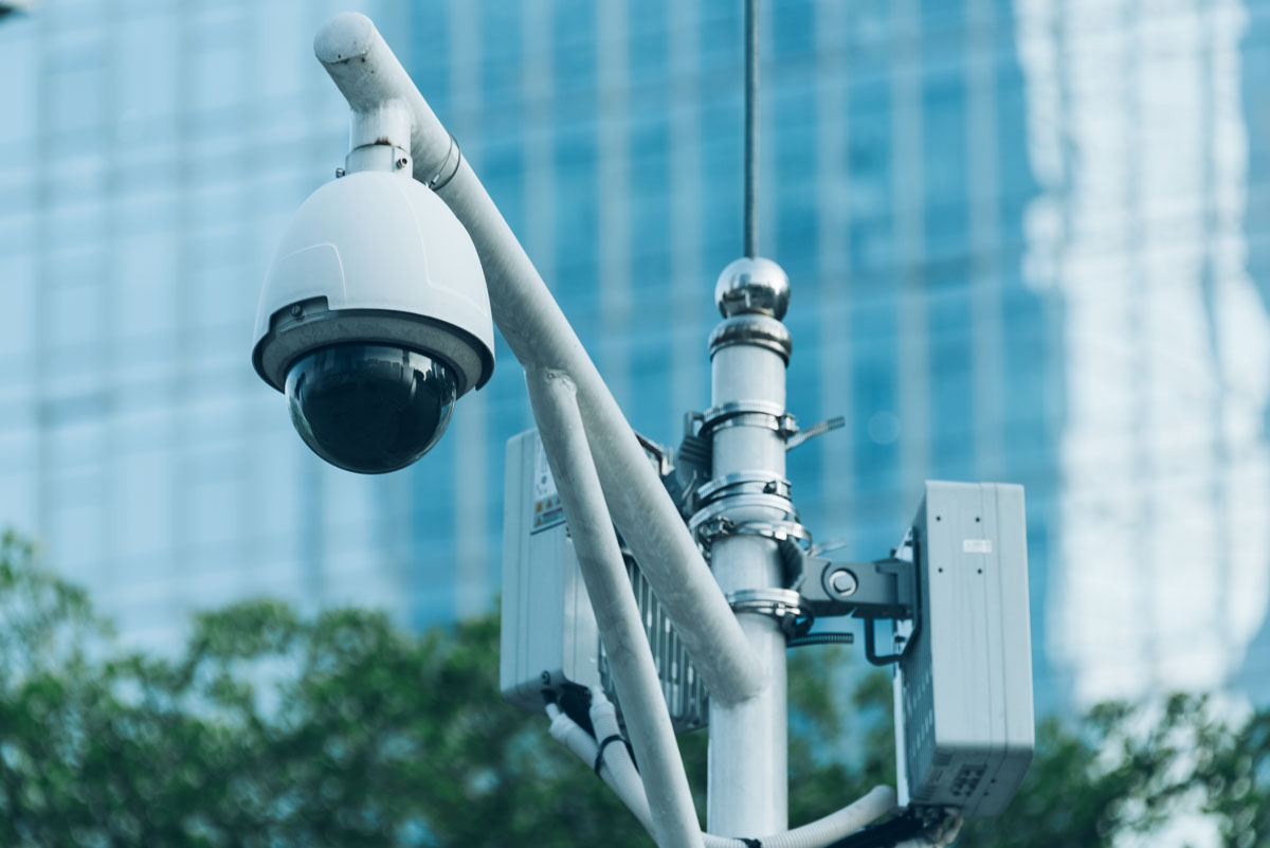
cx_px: 635
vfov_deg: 4.6
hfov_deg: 6.9
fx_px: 10587
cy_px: 424
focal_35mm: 300
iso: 125
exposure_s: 1/125
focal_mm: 300
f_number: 7.1
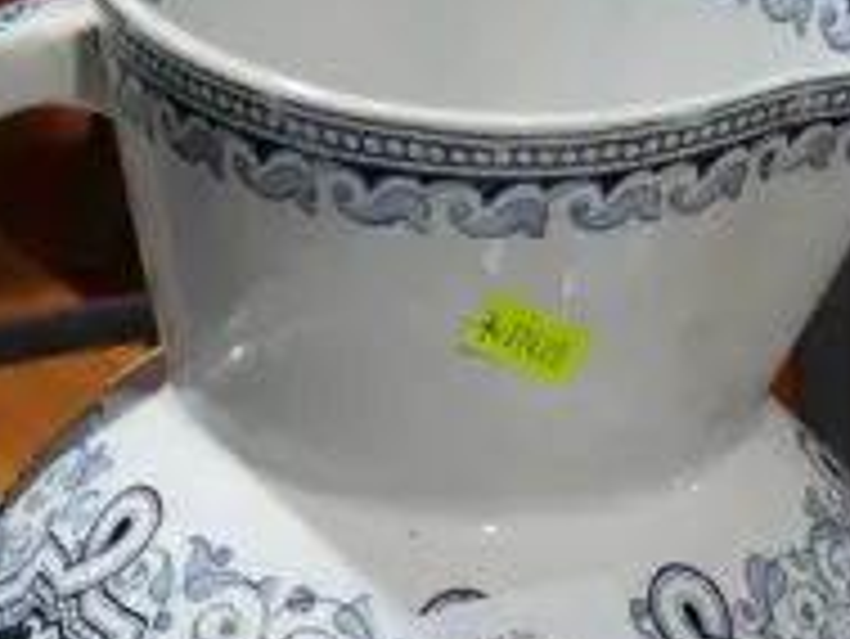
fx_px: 3735
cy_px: 1285
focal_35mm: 152
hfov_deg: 12.9
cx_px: 661
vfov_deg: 9.2
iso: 200
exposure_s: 1/80
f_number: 3.5
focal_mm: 14
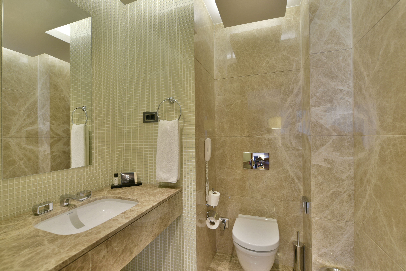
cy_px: 136
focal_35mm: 16
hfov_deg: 96.7
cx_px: 194
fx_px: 181
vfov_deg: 73.8
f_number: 3.5
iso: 500
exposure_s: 1/50
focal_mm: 14
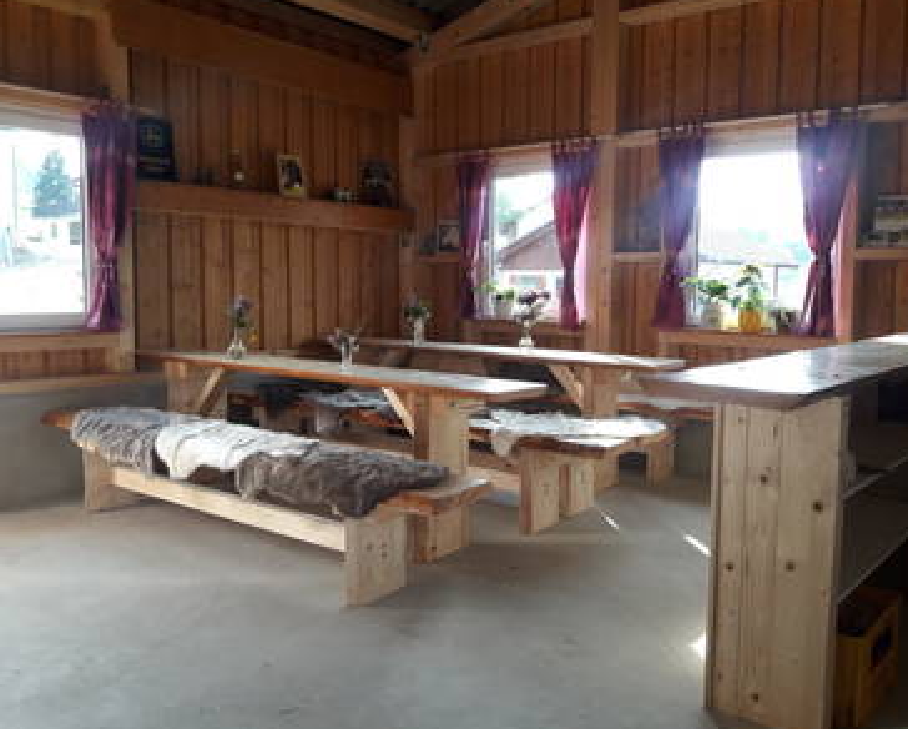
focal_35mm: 30
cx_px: 479
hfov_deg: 58.7
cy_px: 362
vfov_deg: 48.6
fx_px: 807
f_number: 1.9
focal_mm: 3.7
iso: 64
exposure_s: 1/100
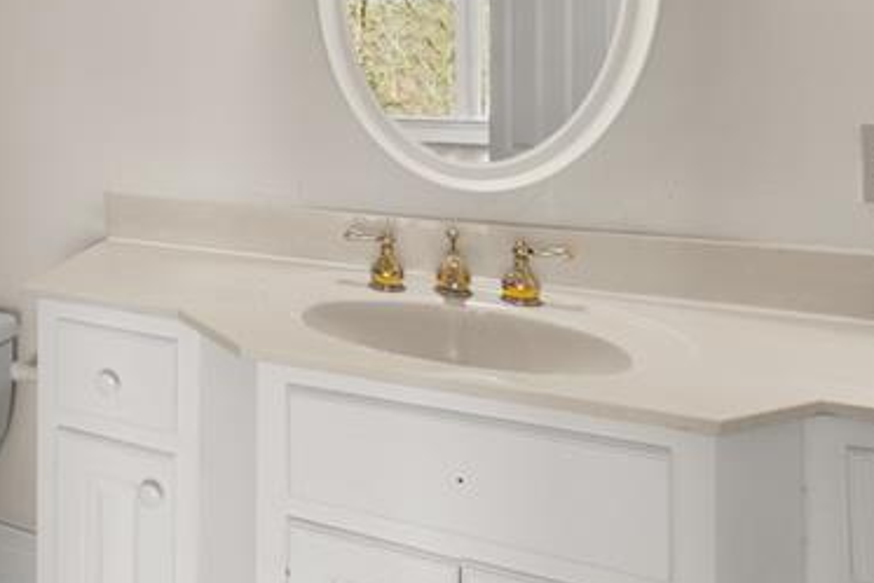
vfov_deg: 40.8
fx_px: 729
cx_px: 28
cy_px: 74
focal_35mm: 30
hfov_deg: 51.5
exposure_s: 1/25
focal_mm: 14
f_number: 7.1
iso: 800
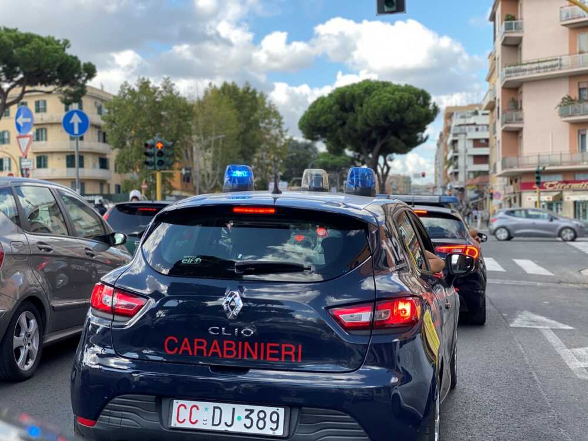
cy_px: 220
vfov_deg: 28.0
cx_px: 294
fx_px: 883
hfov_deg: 36.8
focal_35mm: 52
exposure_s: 1/182
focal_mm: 6
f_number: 2
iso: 20
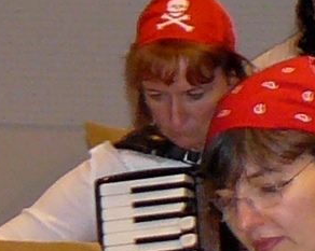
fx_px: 2179
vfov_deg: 6.6
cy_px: 60
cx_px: 570
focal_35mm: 234
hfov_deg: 8.0
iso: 200
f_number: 2.8
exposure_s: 1/30
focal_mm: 6
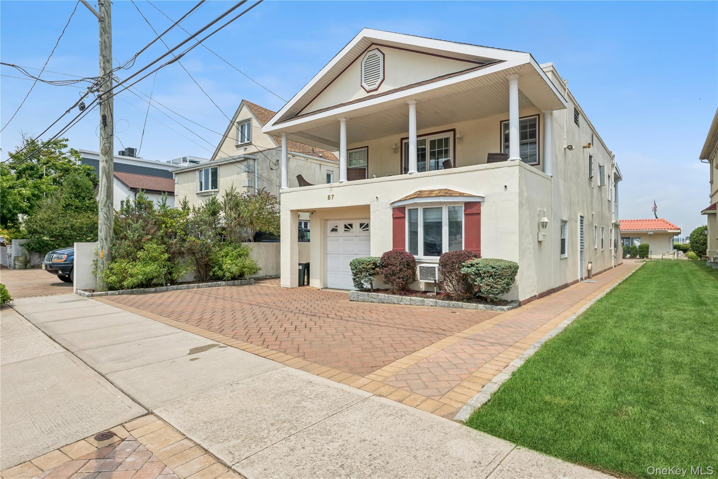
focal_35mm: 19
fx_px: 379
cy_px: 240
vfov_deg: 64.5
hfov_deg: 86.9
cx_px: 359
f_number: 11
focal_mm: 19
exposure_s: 1/250
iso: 100
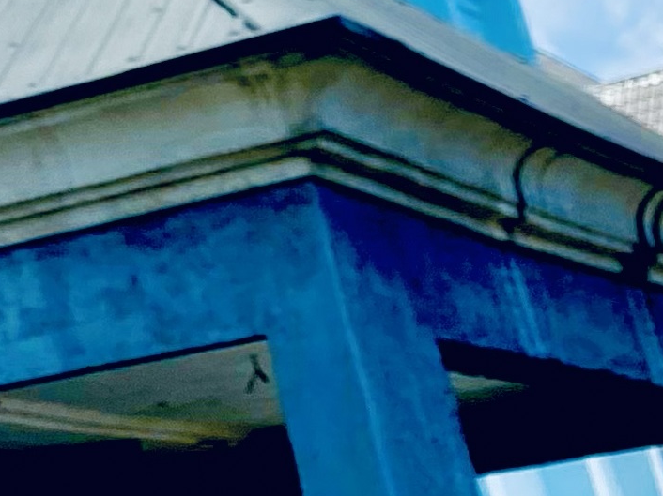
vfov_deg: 9.6
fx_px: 2834
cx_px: -838
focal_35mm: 148
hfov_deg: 11.4
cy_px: -337
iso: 32
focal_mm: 4.25
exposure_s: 1/2358
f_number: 1.8
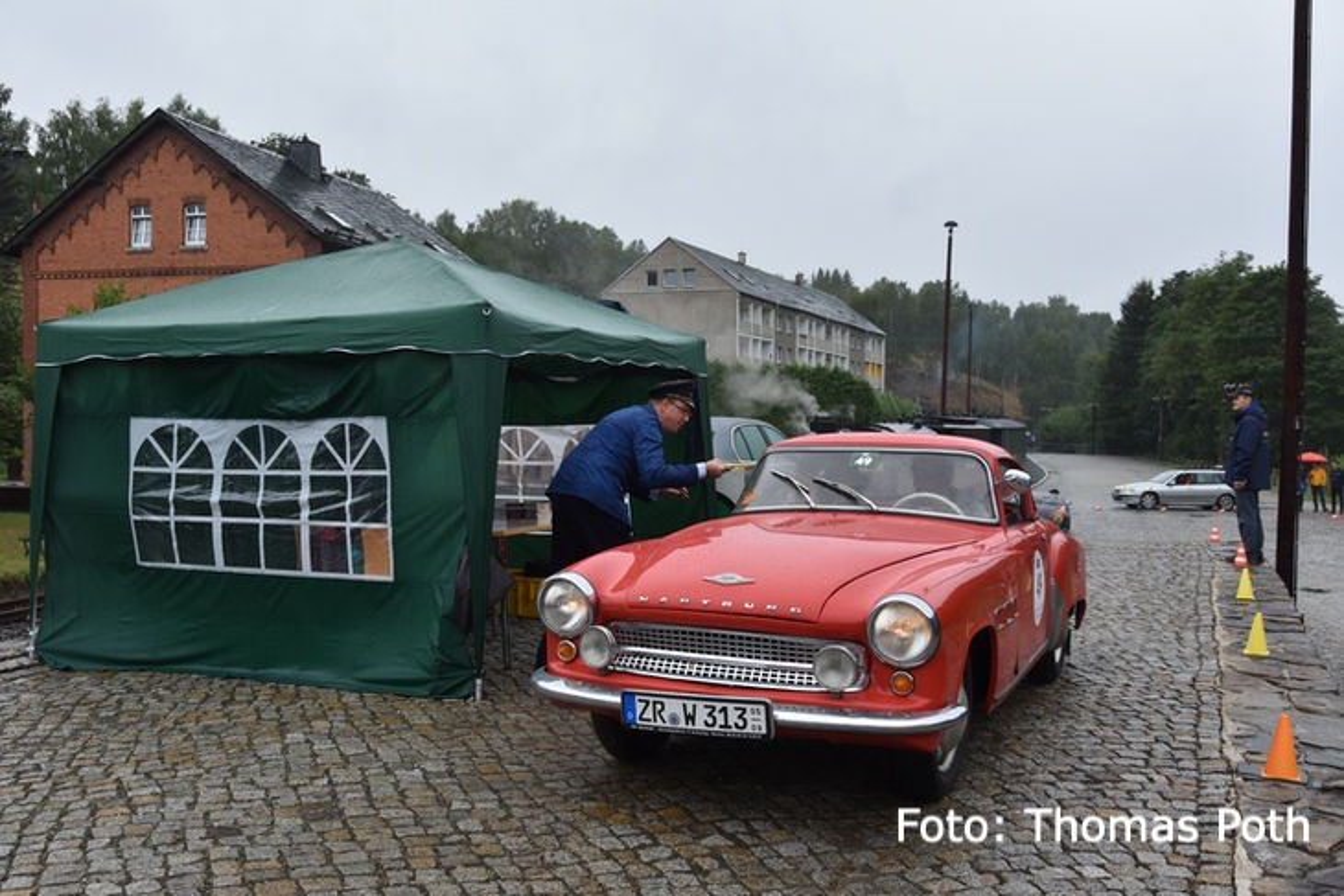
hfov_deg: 53.1
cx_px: 672
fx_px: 1344
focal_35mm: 36
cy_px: 448
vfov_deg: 36.9
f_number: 7.1
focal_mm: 24
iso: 110
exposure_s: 1/160
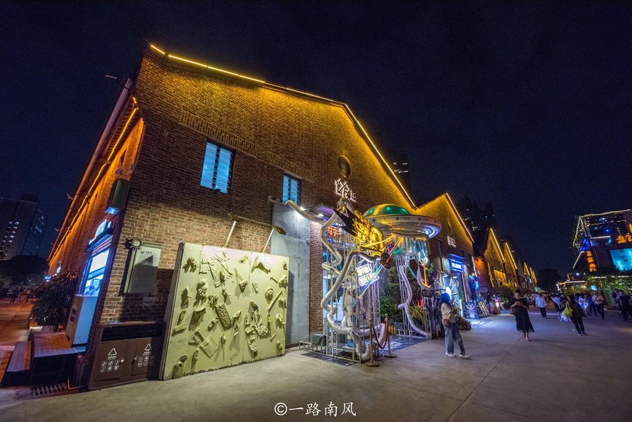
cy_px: 211
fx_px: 246
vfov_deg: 81.3
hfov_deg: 104.2
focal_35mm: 14
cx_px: 316
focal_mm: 14
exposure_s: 1/100
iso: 2500
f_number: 4.5
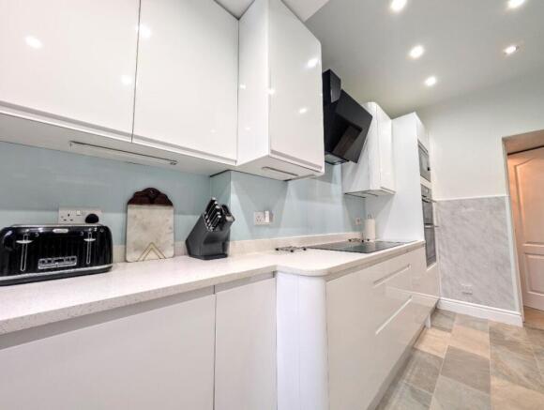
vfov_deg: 94.7
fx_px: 189
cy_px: 205
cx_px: 272
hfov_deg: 110.4
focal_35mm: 12
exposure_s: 1/25.7
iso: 48
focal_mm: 2.02
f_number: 1.7
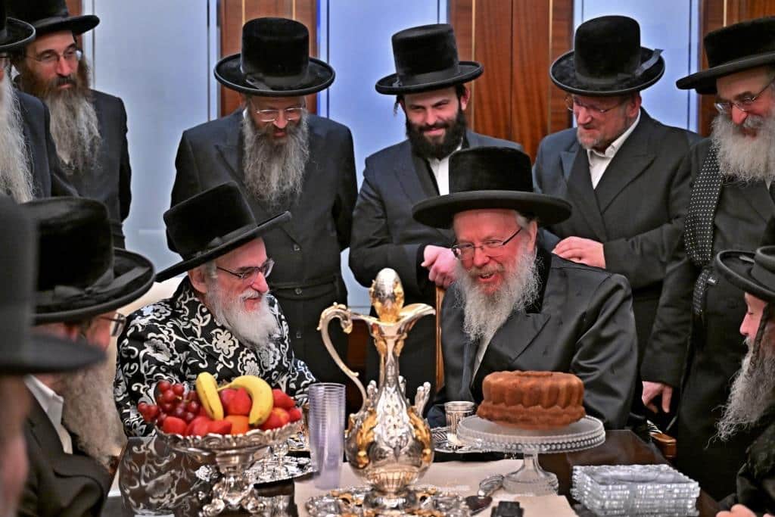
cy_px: 258
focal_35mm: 68
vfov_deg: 20.0
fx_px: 1464
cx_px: 388
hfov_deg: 29.7
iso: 2500
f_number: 4
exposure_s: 1/200
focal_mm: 68
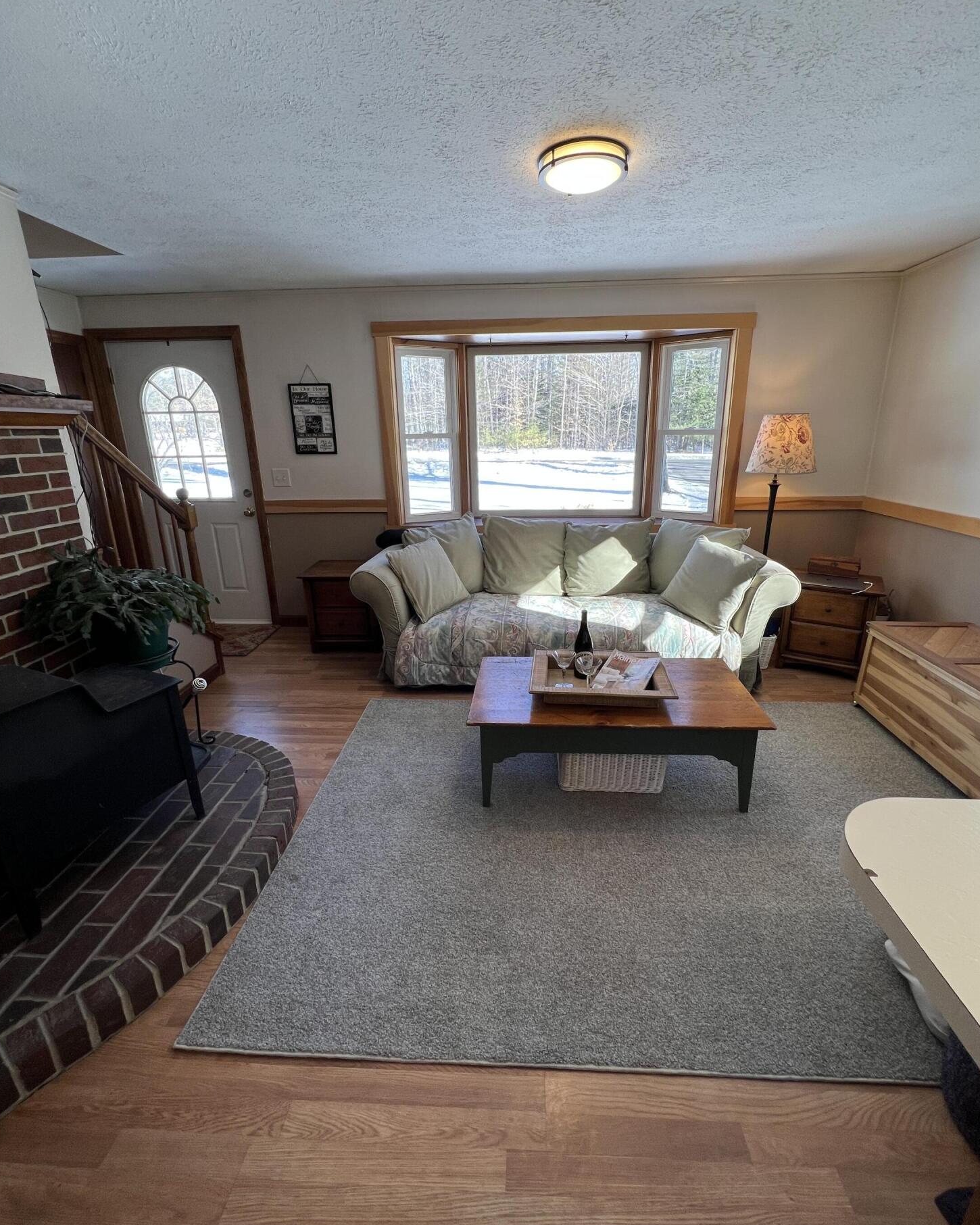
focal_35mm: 14
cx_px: 497
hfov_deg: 88.0
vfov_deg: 100.7
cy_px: 597
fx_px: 508
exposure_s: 1/120
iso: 50
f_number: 1.8
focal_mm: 1.57
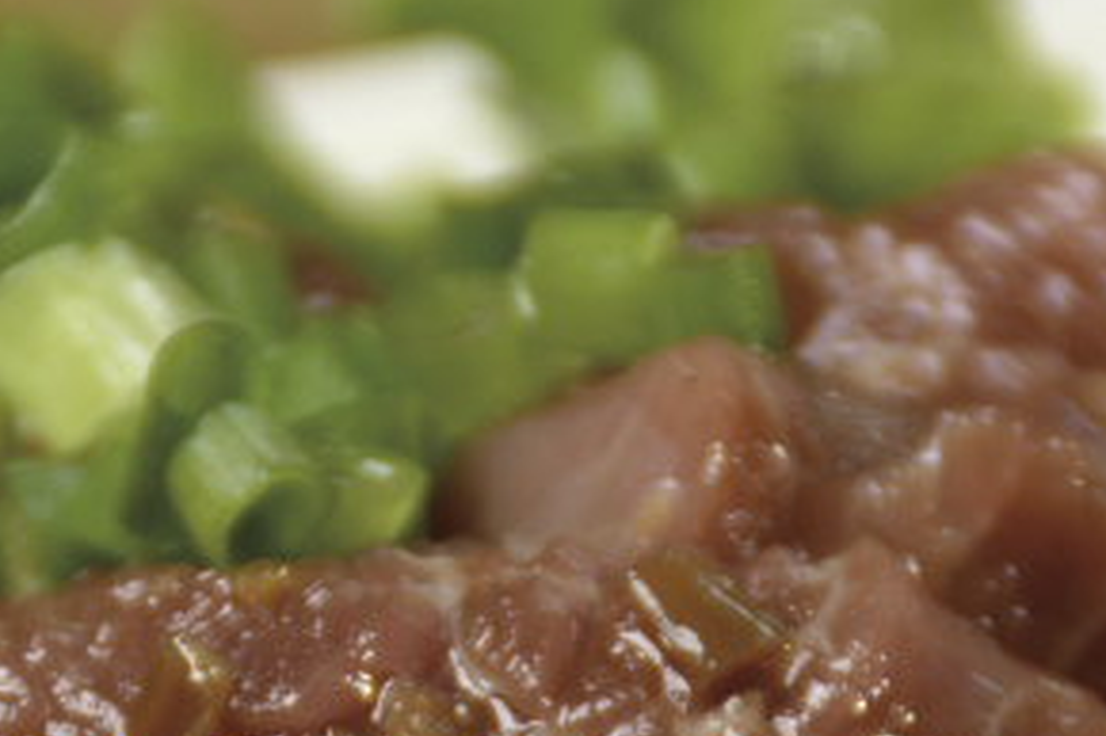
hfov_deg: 2.9
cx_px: 454
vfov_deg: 1.9
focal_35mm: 714
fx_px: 21915
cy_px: 1079
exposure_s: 1/125
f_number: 7.1
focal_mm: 135
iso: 200
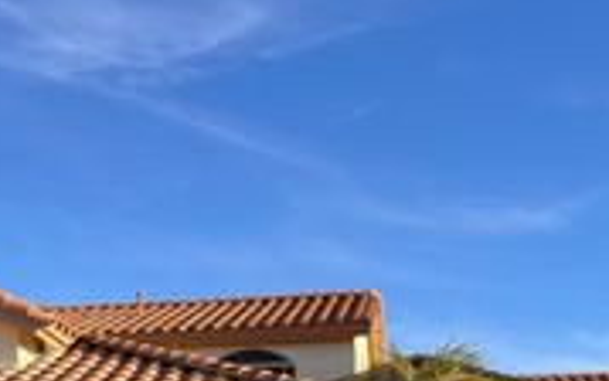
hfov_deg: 26.5
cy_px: 546
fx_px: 1278
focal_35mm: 77
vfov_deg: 15.8
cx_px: 170
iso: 50
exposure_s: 1/1558
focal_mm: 5.1
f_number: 1.6
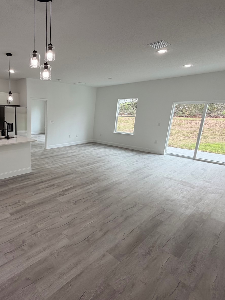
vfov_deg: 84.7
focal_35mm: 19
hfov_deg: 62.0
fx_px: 165
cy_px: 148
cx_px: 40
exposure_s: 1/120
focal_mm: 2.22
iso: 100
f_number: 2.2
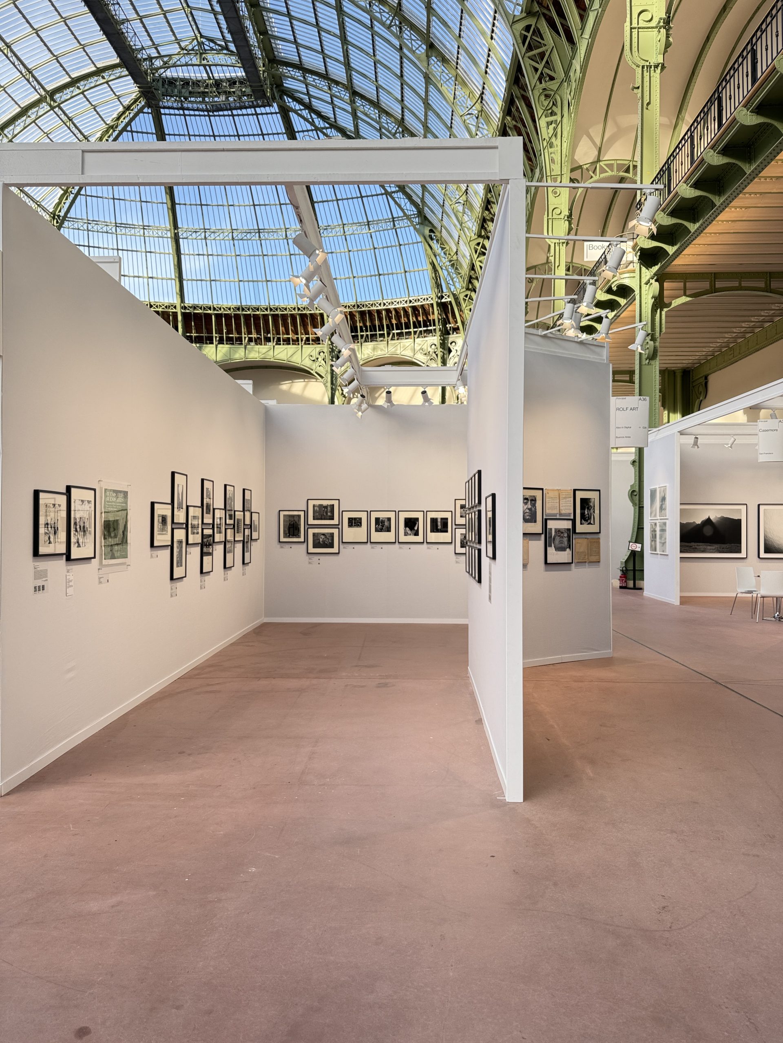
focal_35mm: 24
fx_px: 724
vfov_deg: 71.6
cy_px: 522
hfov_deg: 56.8
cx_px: 392
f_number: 1.78
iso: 80
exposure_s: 1/282
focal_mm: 6.76
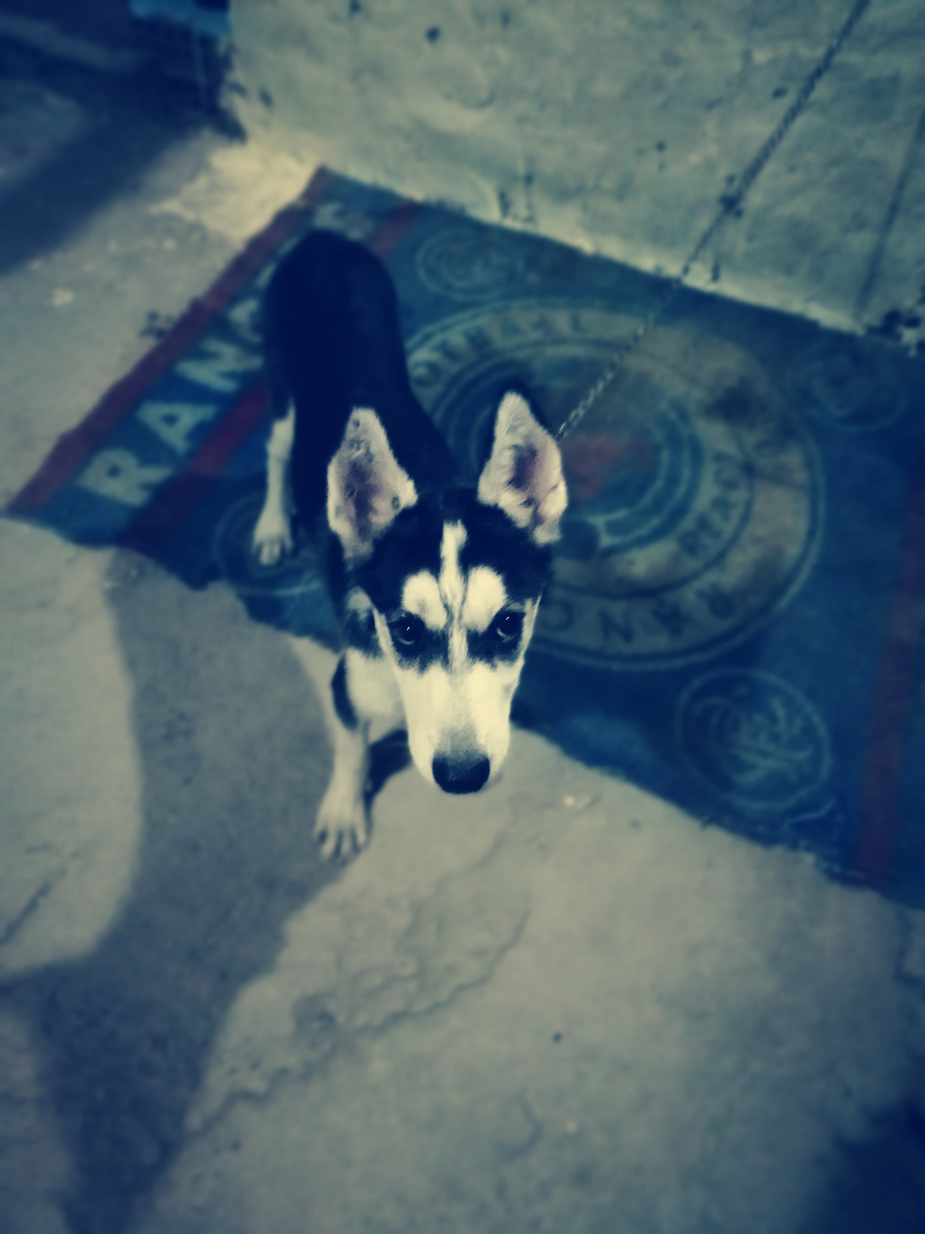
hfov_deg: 51.4
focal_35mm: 27
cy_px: 617
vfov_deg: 65.3
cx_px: 462
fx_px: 962
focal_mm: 3.81
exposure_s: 1/12.5
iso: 2000
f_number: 4
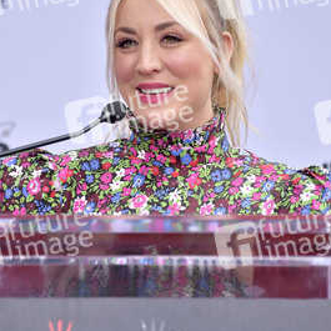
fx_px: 4165
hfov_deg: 4.6
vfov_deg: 4.6
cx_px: 166
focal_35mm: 385
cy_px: 177
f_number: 5.6
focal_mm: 300
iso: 160
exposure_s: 1/250
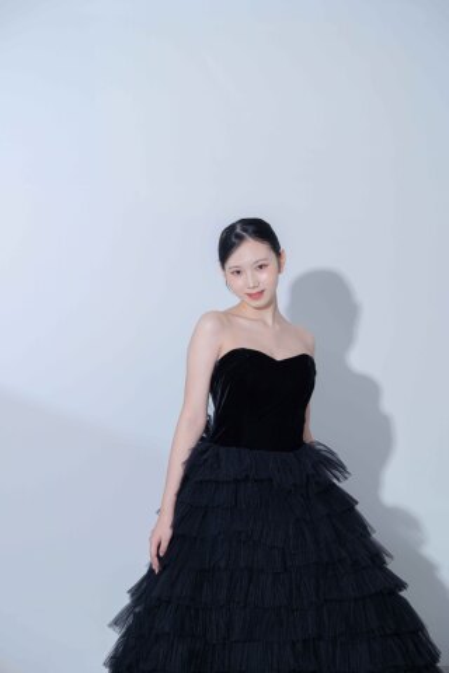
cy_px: 336
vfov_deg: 24.5
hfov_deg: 16.5
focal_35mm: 83
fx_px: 1553
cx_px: 224
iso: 200
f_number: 4
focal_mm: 55
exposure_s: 1/125
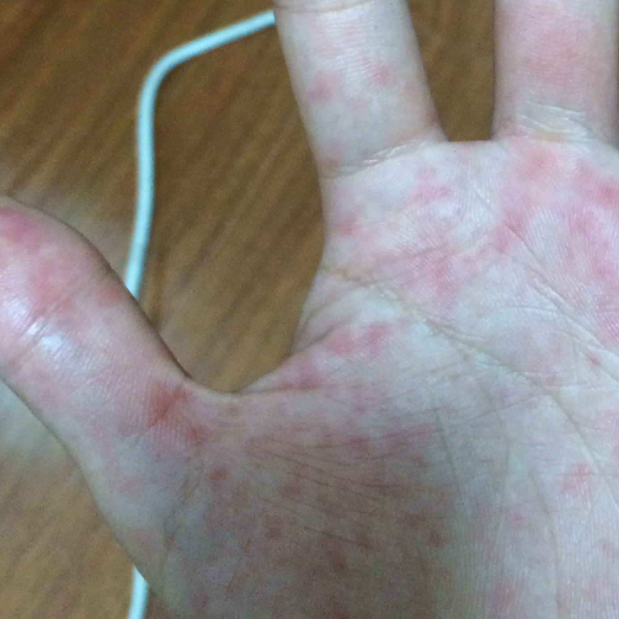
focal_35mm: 60
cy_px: 86
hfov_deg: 28.0
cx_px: 496
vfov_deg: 27.8
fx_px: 1214
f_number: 2.2
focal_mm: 4.15
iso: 250
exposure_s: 1/33
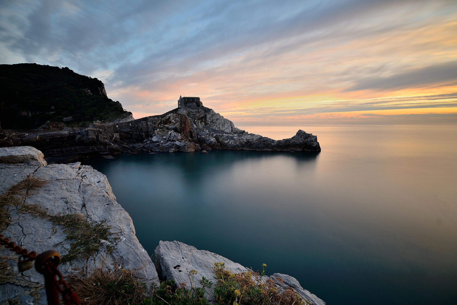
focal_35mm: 18
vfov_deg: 67.4
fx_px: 229
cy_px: 152
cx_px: 228
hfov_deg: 90.0
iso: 100
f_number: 5.6
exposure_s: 30
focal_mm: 18
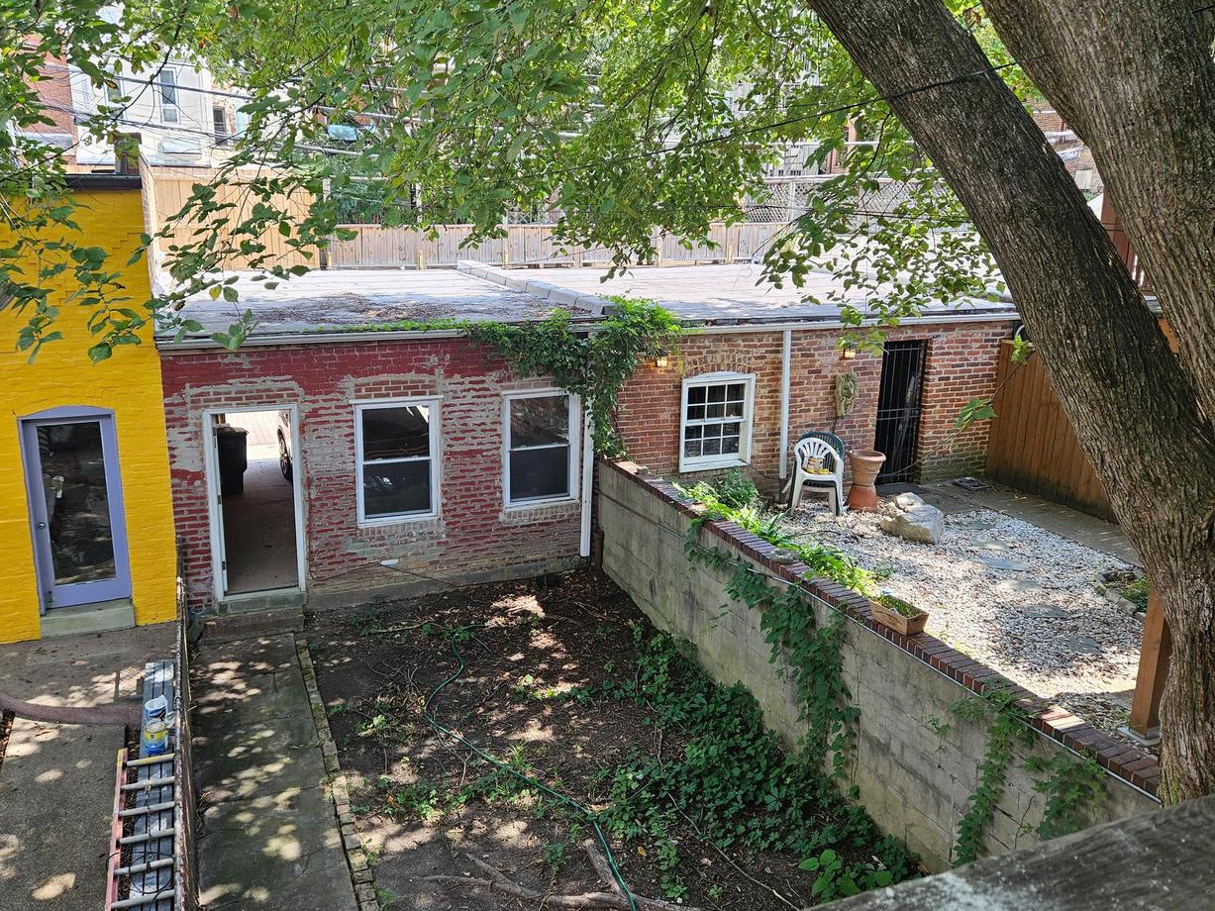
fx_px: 948
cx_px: 524
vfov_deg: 51.3
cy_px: 439
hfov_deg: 65.0
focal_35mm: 27
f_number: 1.8
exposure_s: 1/180
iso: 40
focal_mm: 5.4
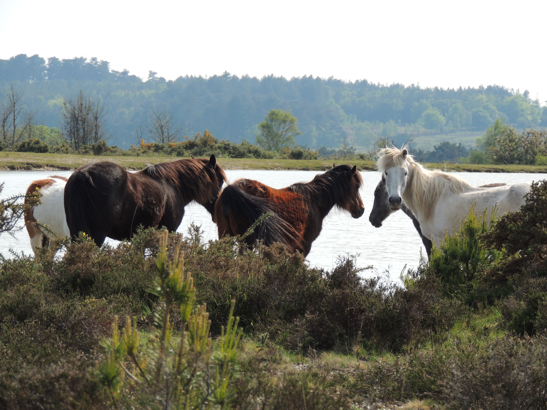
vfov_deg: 5.4
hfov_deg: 7.2
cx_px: 274
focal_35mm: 275
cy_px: 205
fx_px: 4346
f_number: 4.7
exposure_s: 1/500
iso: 140
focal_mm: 49
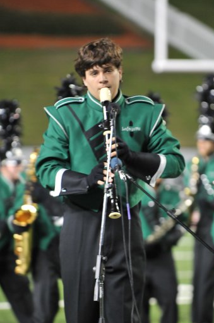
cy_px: 187
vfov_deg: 5.8
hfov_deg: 3.9
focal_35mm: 353
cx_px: 106
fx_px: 3154
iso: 800
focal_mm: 200
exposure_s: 1/100
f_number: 2.8
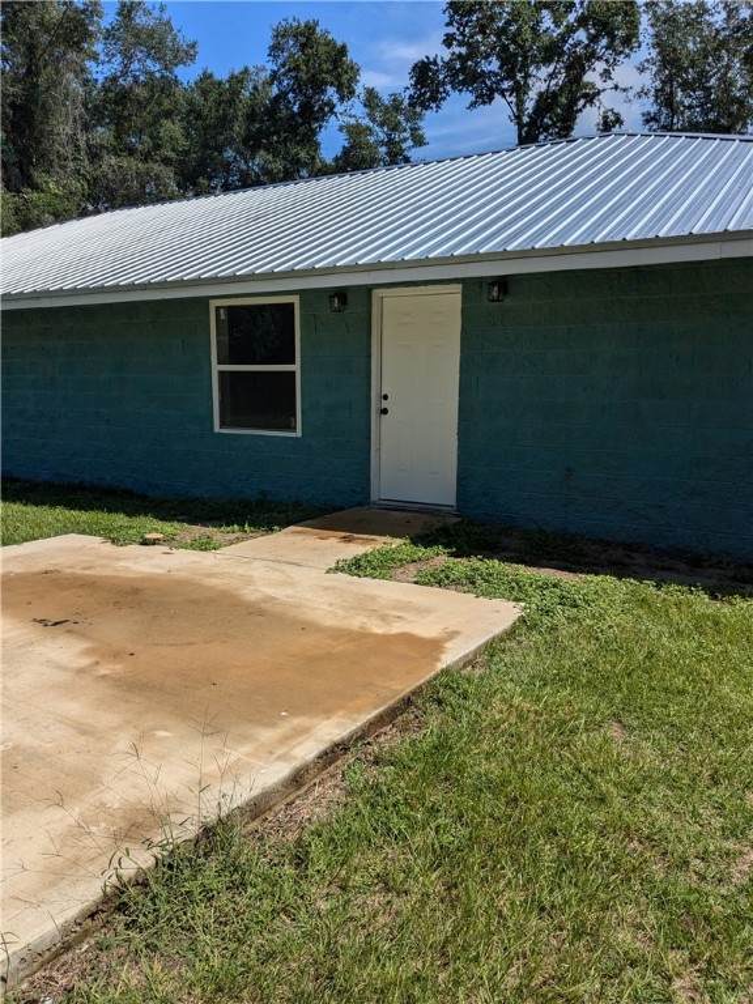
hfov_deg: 51.4
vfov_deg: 65.3
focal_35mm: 27
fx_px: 783
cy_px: 502
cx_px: 376
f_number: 1.73
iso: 61
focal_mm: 4.38
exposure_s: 1/11628
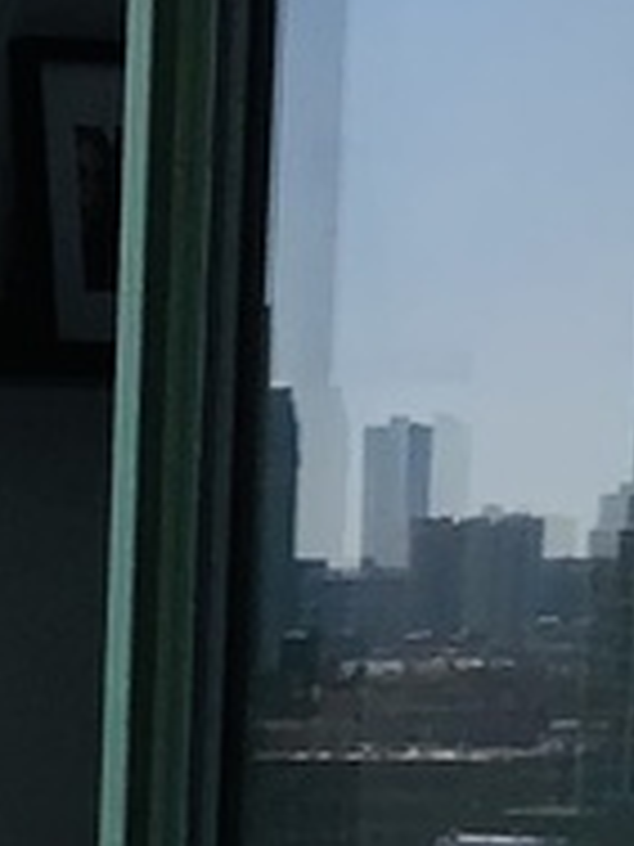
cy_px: 1413
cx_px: -1178
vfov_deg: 11.6
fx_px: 3932
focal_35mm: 161
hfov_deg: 8.1
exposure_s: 1/2114
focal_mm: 3.99
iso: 20
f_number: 1.8
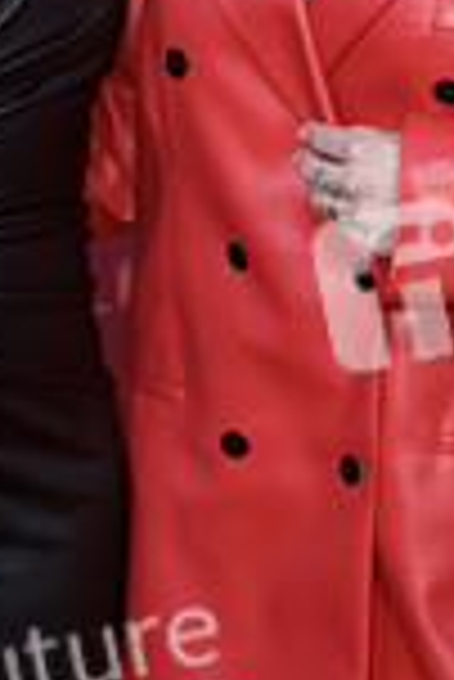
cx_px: 135
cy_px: 41
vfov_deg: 11.0
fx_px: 3491
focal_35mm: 185
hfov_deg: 7.4
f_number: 5
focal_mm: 70
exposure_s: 1/400
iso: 1600
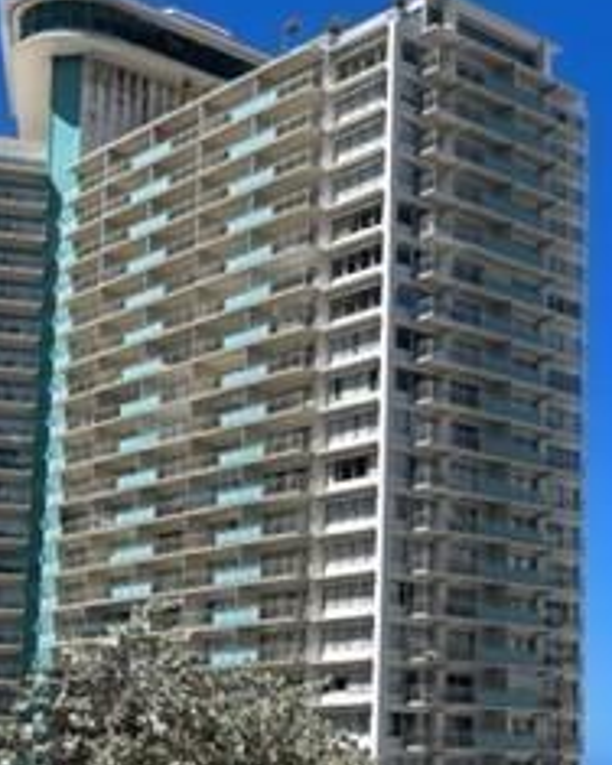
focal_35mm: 69
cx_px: 537
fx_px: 1562
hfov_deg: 21.7
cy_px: 583
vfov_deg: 27.1
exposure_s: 1/4016
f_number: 1.6
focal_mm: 5.1
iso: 50
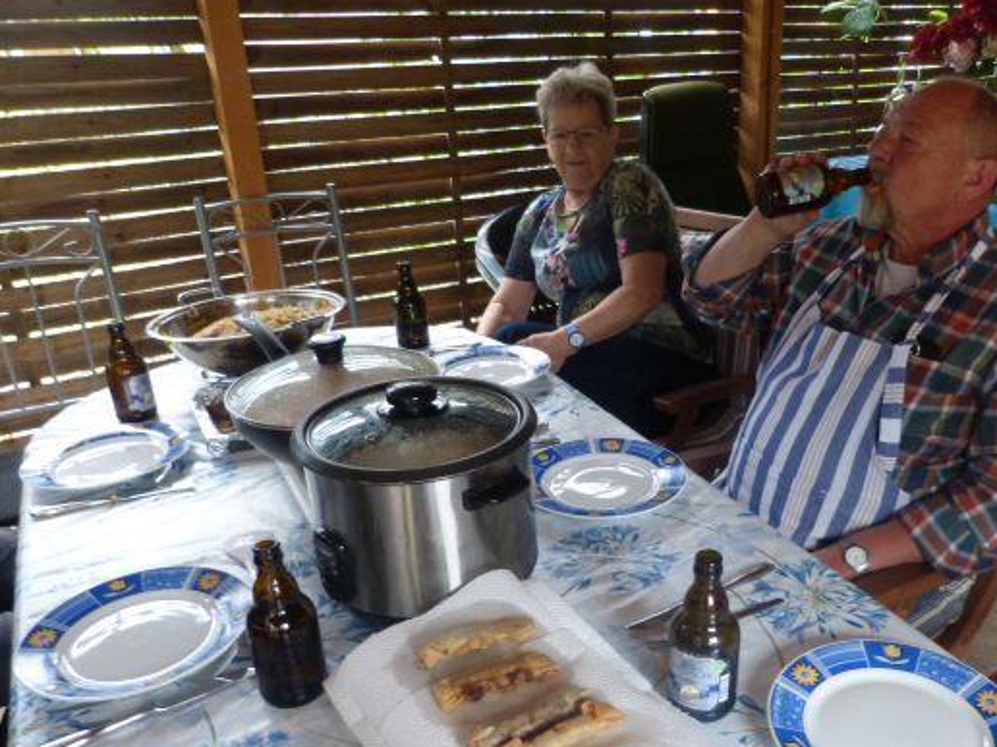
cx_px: 612
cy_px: 440
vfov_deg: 45.2
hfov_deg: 57.7
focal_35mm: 31
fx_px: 893
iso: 320
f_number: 2.8
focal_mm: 4.5
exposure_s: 1/60
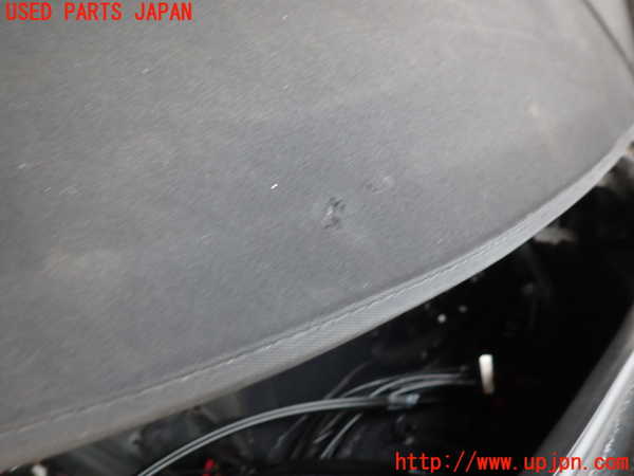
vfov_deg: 54.9
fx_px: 458
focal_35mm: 25
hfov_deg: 69.4
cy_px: 238
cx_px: 317
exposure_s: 1/30
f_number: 2
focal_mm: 4.5
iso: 200
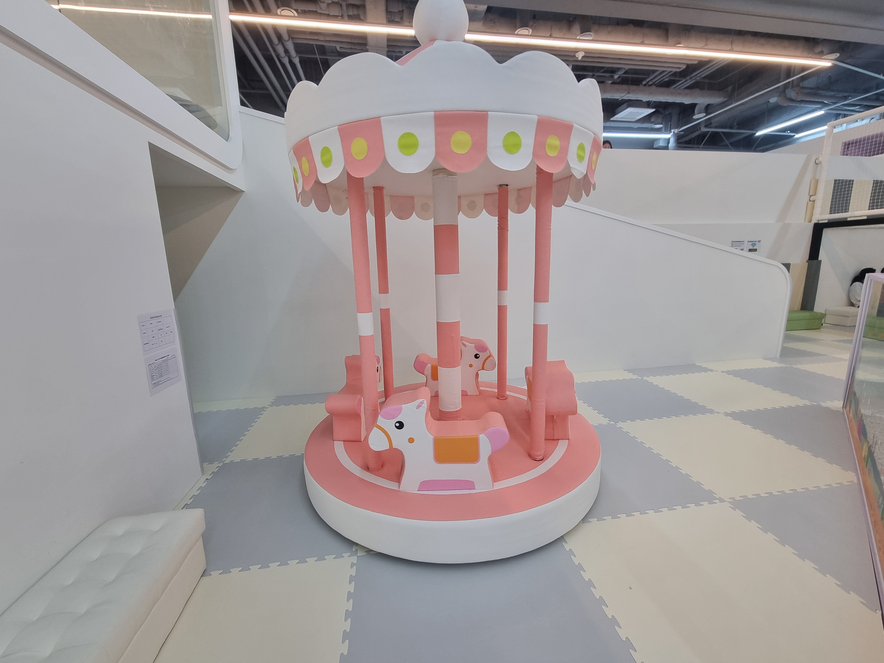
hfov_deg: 106.2
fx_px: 332
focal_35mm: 13
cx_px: 442
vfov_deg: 89.9
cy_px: 332
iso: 125
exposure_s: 1/60
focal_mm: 2.2
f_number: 2.2
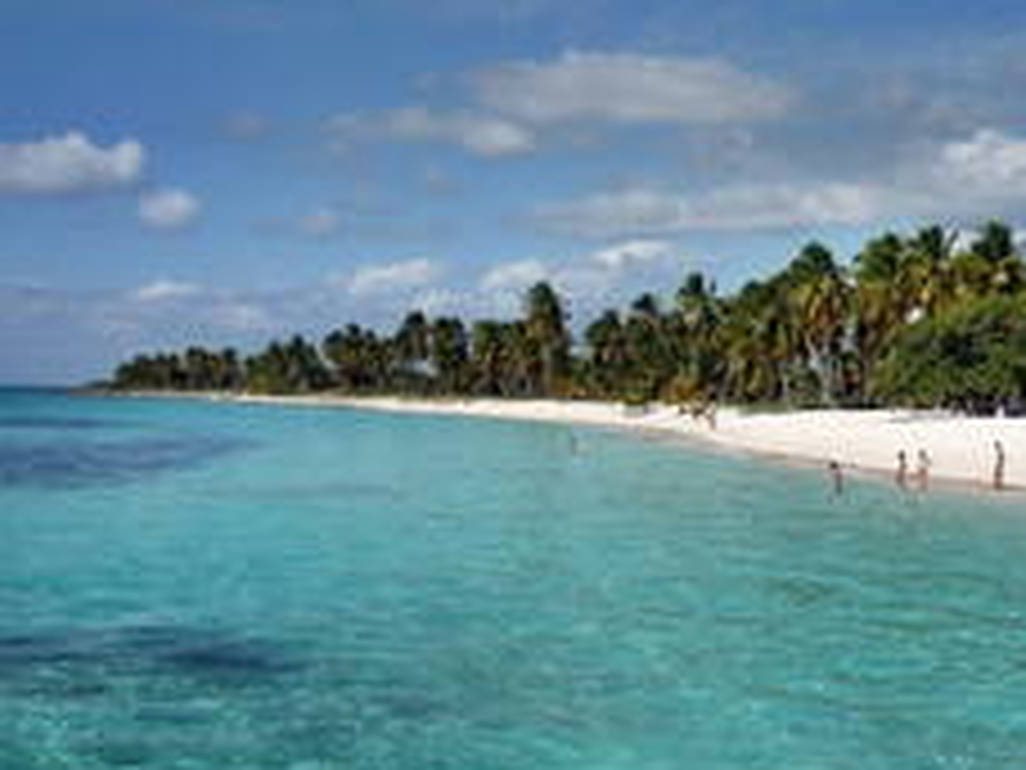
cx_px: 590
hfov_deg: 36.7
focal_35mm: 52
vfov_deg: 28.0
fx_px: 1541
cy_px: 356
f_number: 8
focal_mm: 5.5
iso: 100
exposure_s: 1/400
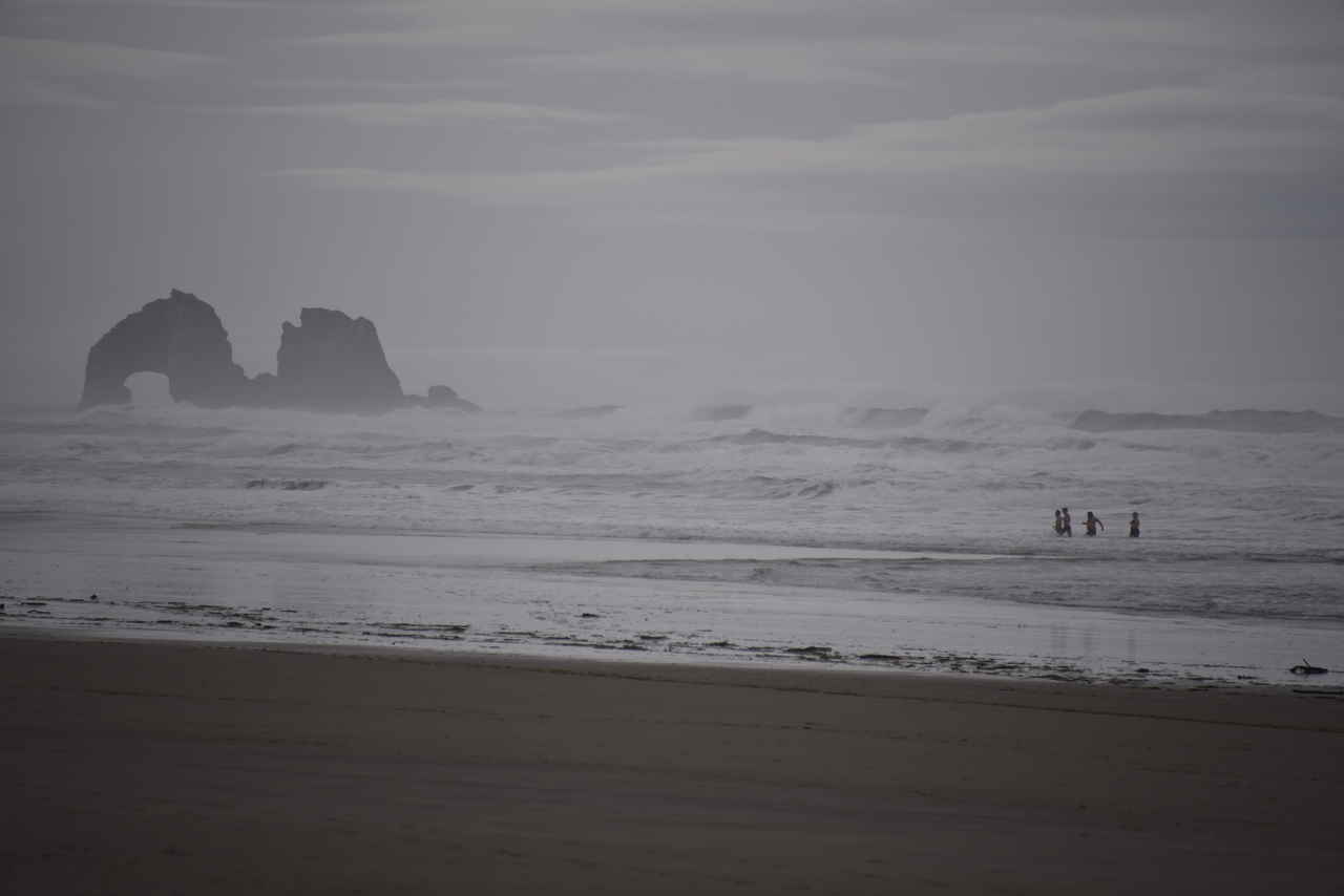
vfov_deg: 4.6
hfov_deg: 6.9
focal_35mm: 300
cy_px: 448
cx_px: 672
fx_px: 11202
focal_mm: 300
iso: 280
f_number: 5.6
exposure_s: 1/640
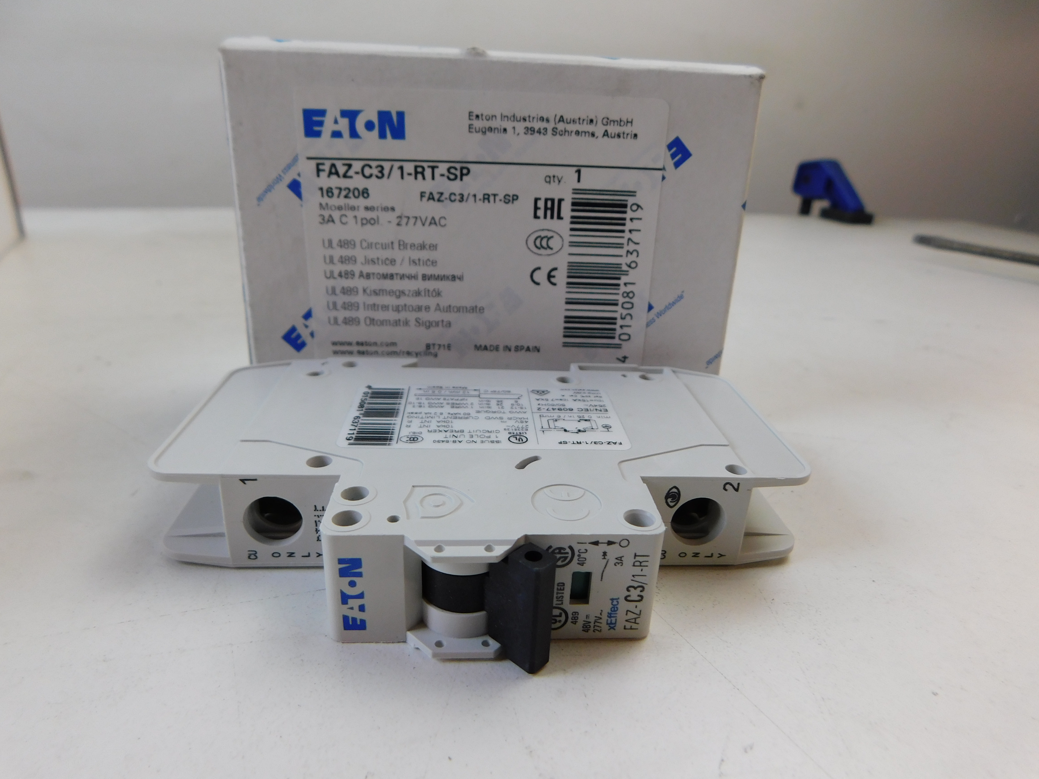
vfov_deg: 58.9
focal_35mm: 23
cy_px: 390
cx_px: 520
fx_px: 690
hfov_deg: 73.9
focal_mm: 4
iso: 140
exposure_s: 1/30
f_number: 3
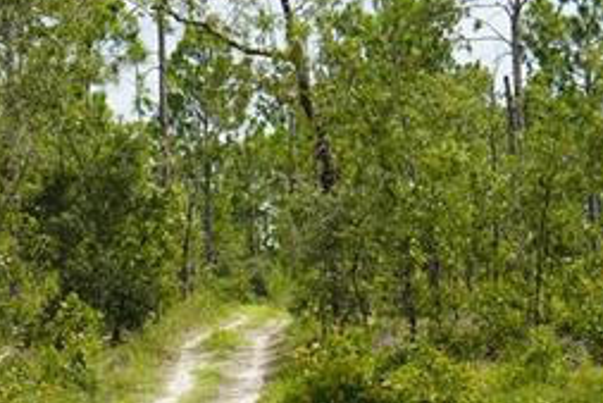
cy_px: 281
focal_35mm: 283
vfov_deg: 4.9
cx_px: 105
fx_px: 4743
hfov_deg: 7.3
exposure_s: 1/160
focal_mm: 70
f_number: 11
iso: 100
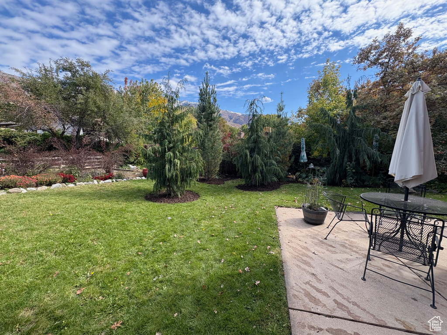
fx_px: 181
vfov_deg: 85.7
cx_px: 224
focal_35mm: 14
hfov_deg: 102.1
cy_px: 168
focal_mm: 2.22
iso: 64
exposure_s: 1/453
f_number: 2.2
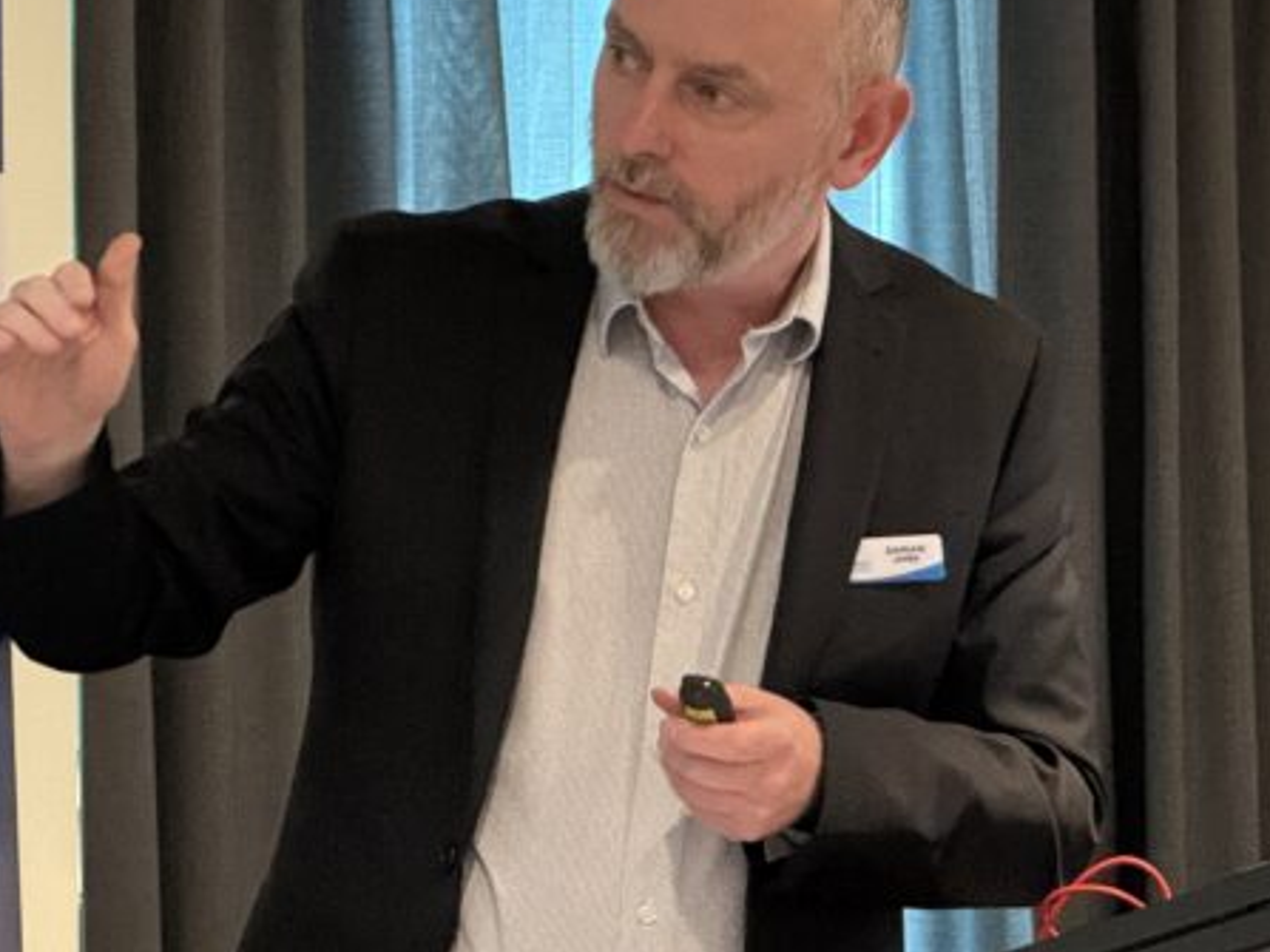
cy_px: 409
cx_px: -71
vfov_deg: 5.4
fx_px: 10087
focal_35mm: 275
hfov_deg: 7.2
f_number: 2.8
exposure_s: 1/33
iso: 640
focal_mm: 15.66
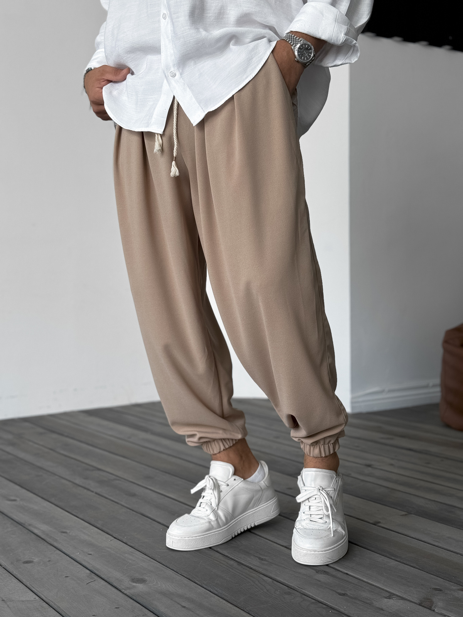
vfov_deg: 39.7
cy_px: 308
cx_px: 232
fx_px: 856
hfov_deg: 30.3
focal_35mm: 48
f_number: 1.8
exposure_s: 1/120
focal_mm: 6.76
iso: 50
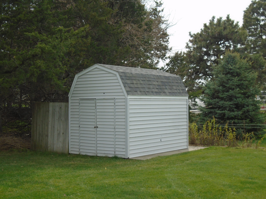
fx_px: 446
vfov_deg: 25.2
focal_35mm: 58
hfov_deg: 33.2
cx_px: 133
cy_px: 100
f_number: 4.9
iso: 100
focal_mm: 10.2
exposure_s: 1/320
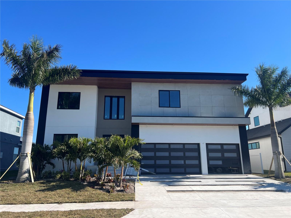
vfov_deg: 53.1
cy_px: 109
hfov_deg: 67.3
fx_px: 219
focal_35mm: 26
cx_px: 146
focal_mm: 5.7
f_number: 1.5
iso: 50
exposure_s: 1/2915
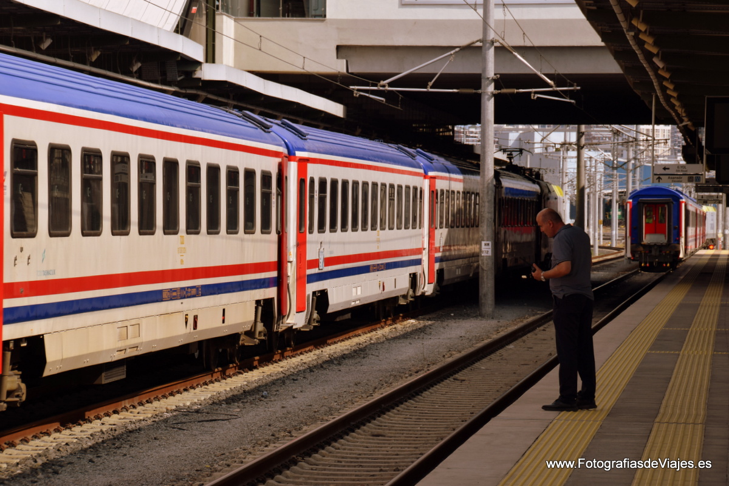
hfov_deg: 11.4
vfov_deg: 7.6
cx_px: 364
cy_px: 243
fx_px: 3645
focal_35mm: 180
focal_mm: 120
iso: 200
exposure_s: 1/400
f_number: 10
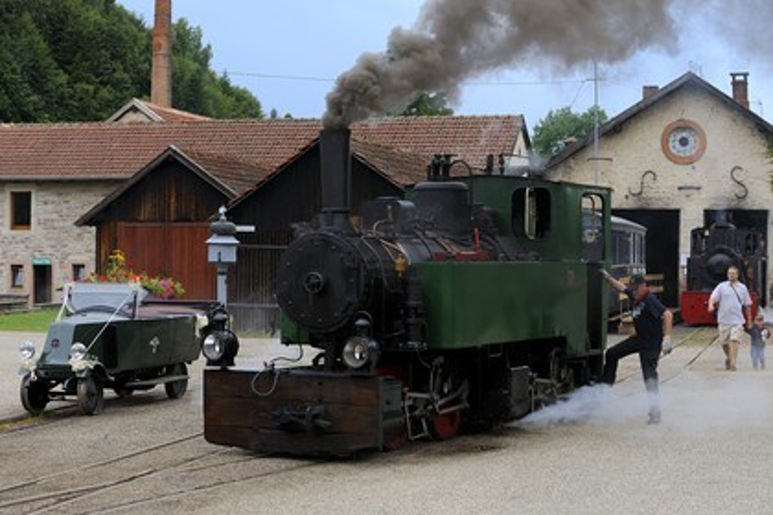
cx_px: 386
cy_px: 258
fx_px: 1675
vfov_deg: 17.5
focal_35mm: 78
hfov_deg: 26.0
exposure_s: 1/160
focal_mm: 78
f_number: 6.3
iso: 200
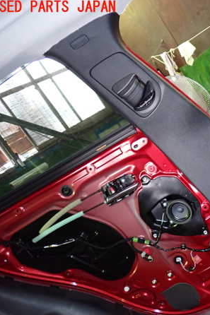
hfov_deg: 30.1
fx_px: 368
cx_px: 199
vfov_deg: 46.4
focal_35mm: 42
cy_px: 158
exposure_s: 1/30
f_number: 2.3
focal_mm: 5.4
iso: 400
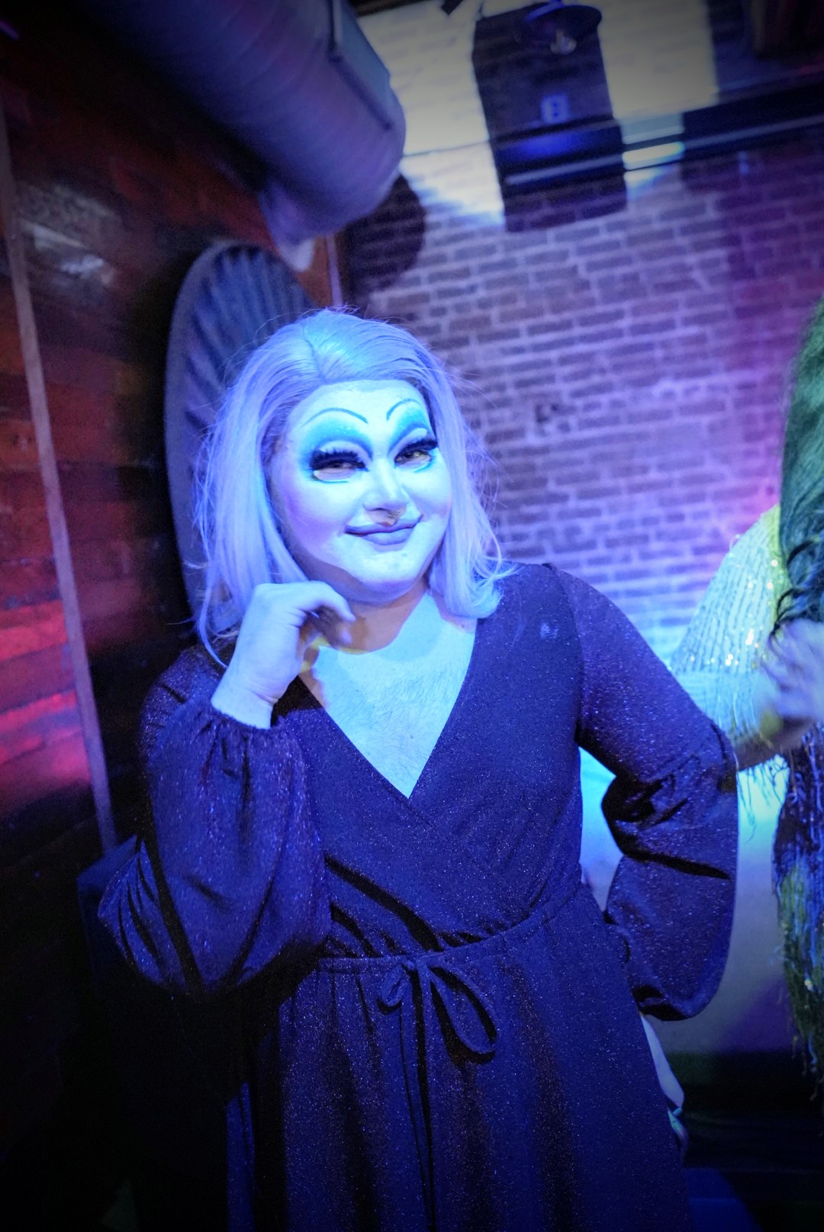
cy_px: 616
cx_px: 412
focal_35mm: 30
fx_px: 1028
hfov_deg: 43.7
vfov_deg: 61.9
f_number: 1.8
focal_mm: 20
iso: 8000
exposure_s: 1/80
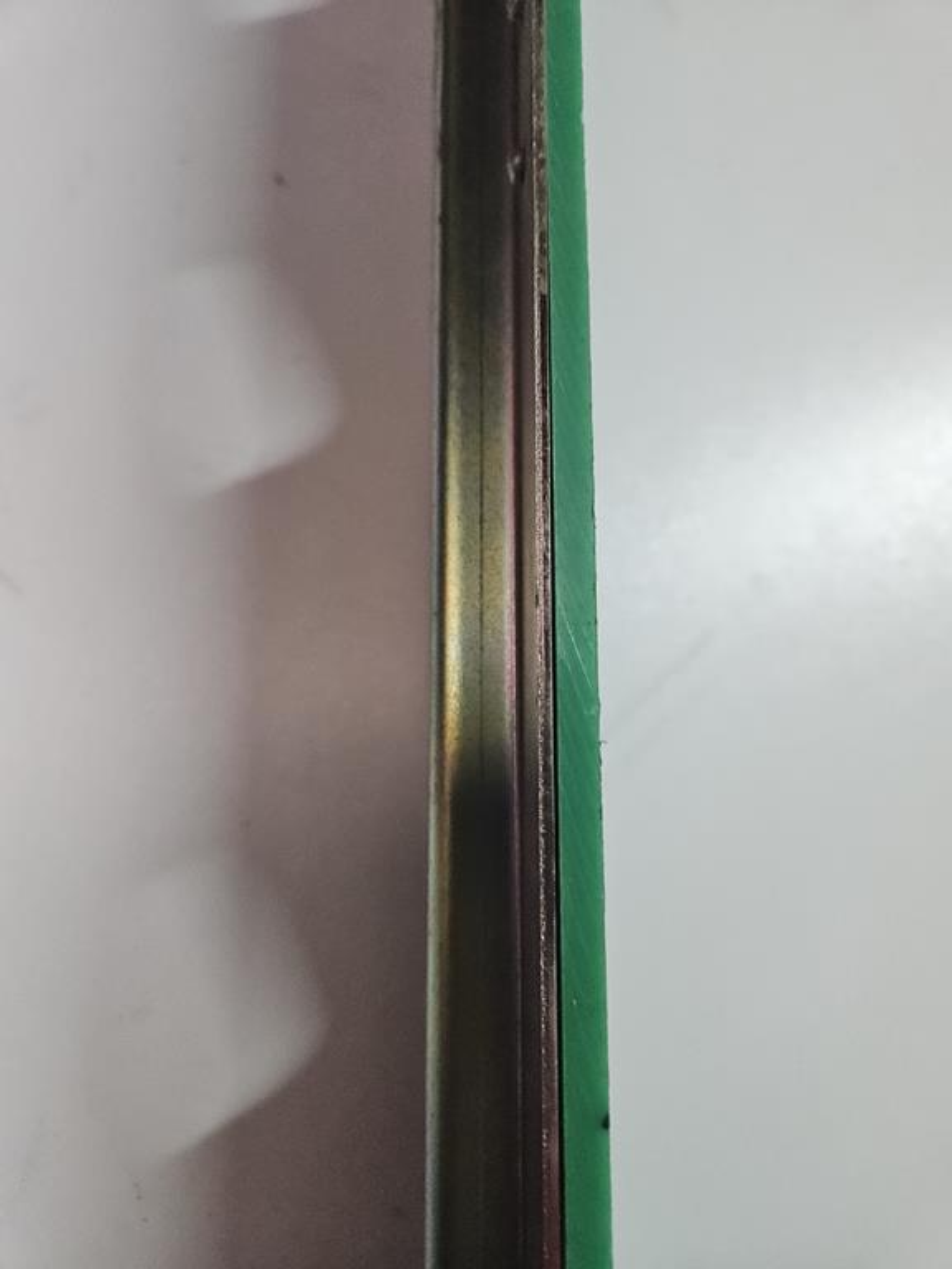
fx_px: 843
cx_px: 476
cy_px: 634
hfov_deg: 58.9
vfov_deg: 73.9
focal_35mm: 23
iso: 1000
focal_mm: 5.4
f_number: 1.8
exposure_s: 1/200
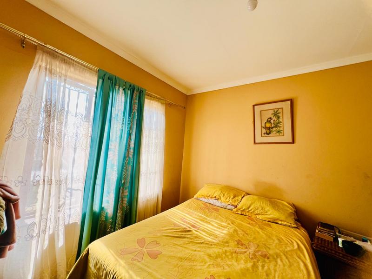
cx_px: 186
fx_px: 140
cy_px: 140
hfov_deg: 106.2
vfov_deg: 89.9
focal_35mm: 13
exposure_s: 1/102
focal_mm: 1.57
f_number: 1.8
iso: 32
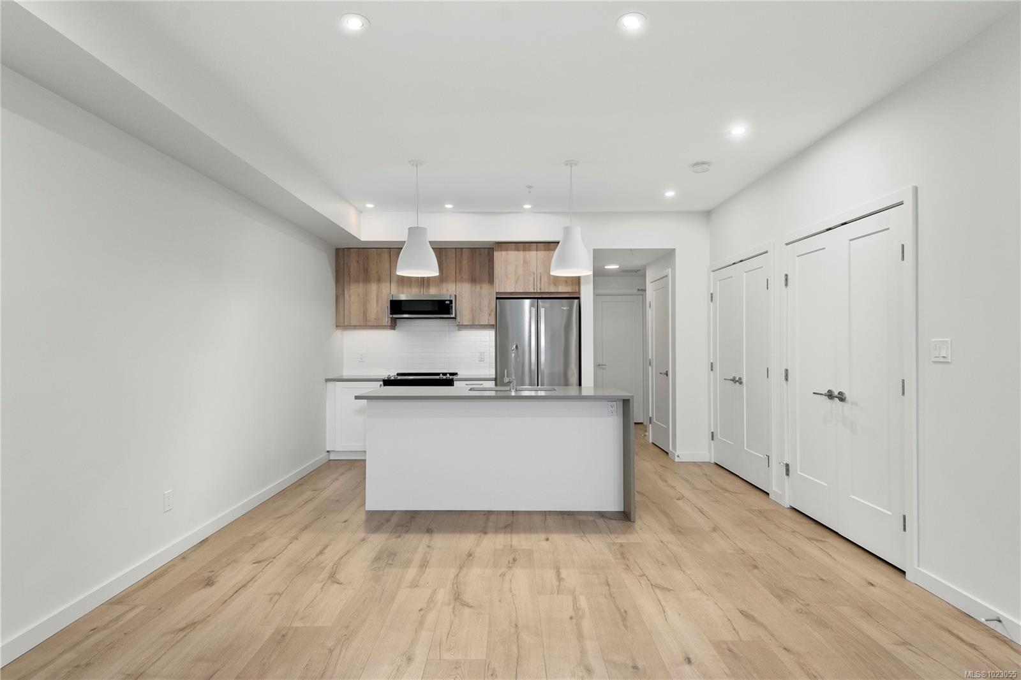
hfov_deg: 90.0
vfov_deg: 67.4
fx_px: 510
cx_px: 510
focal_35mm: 18
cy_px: 340
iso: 320
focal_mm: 12
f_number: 8
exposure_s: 1/6
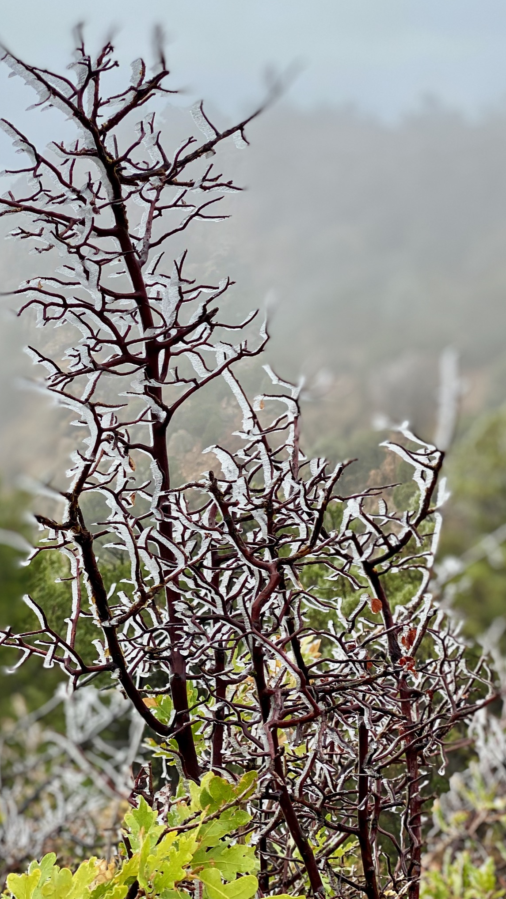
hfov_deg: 21.1
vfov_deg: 36.6
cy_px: 448
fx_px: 1360
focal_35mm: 57
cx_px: 248
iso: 20
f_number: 2
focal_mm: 6
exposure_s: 1/406
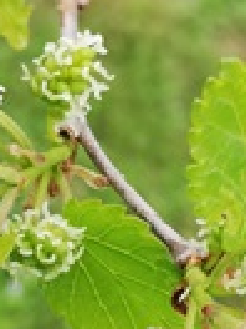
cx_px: 191
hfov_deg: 11.3
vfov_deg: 15.0
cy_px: 132
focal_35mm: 131
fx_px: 1241
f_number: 2.2
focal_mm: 3.81
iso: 64
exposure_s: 1/100
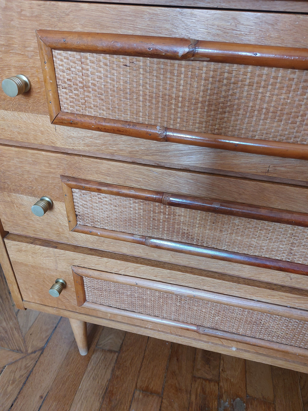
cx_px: 154
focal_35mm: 25
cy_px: 206
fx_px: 297
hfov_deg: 54.9
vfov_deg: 69.4
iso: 320
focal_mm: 5.23
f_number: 1.8
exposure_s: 1/60
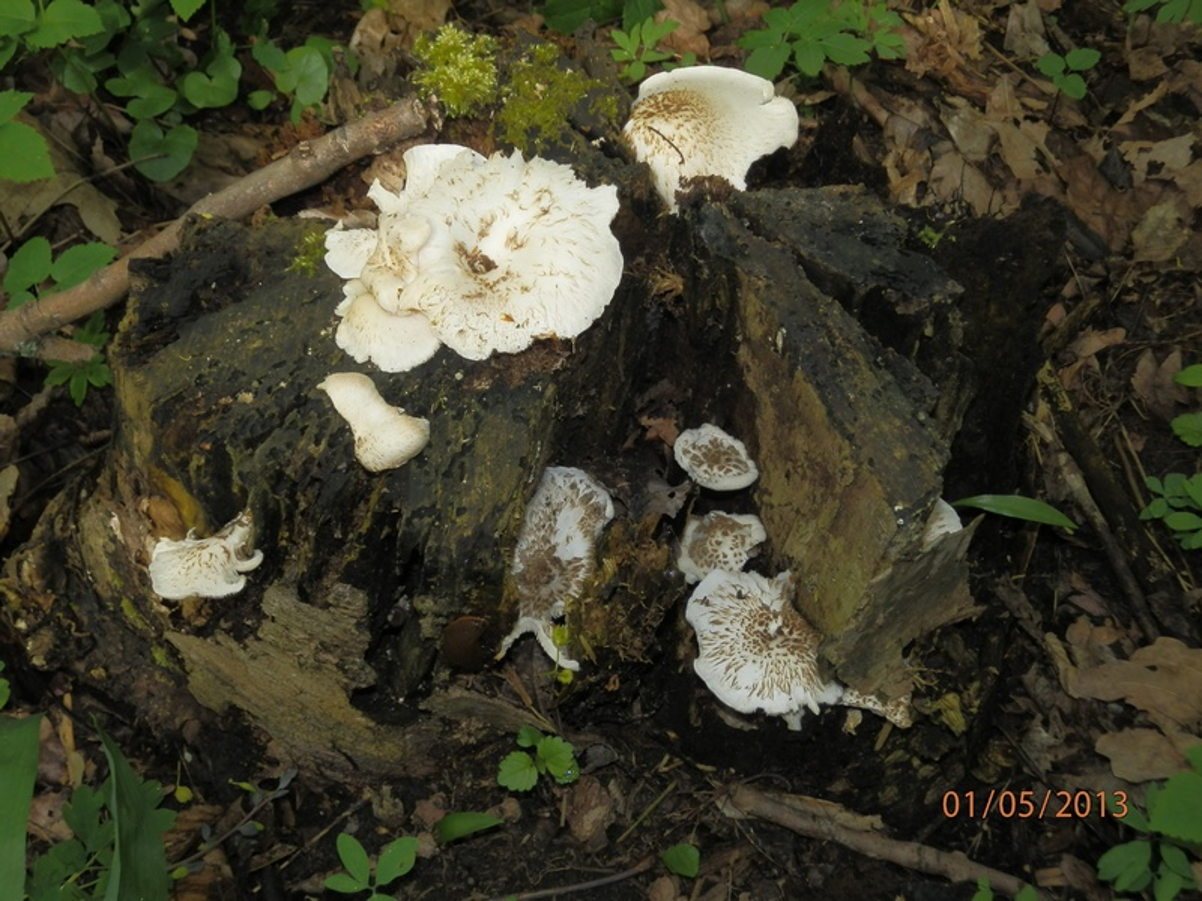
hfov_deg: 50.1
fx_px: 1285
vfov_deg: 38.7
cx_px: 601
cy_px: 450
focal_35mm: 37
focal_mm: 6.7
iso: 80
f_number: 3.9
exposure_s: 1/320
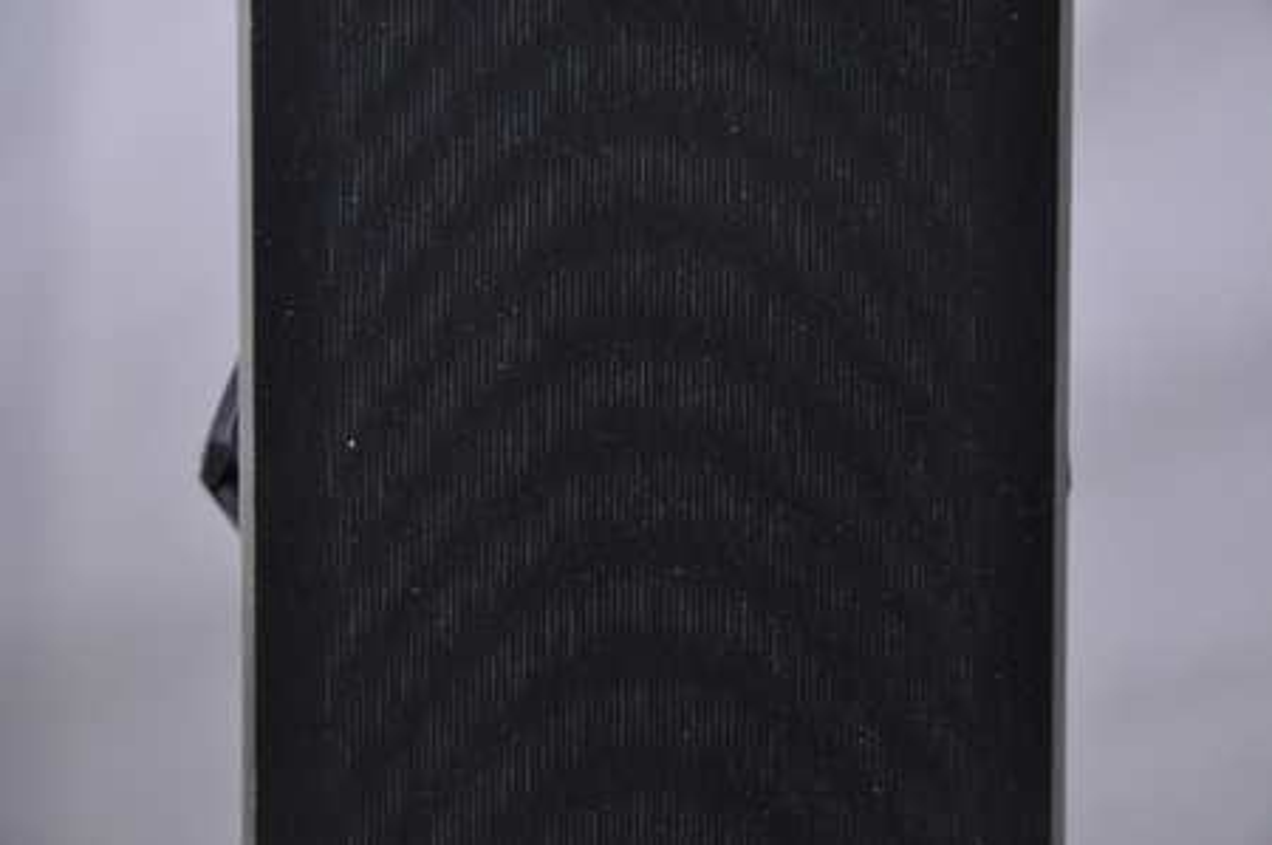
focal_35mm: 158
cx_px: 636
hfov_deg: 13.1
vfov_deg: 8.7
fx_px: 5559
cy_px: 422
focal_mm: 105
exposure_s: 1/125
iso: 3200
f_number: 9.5
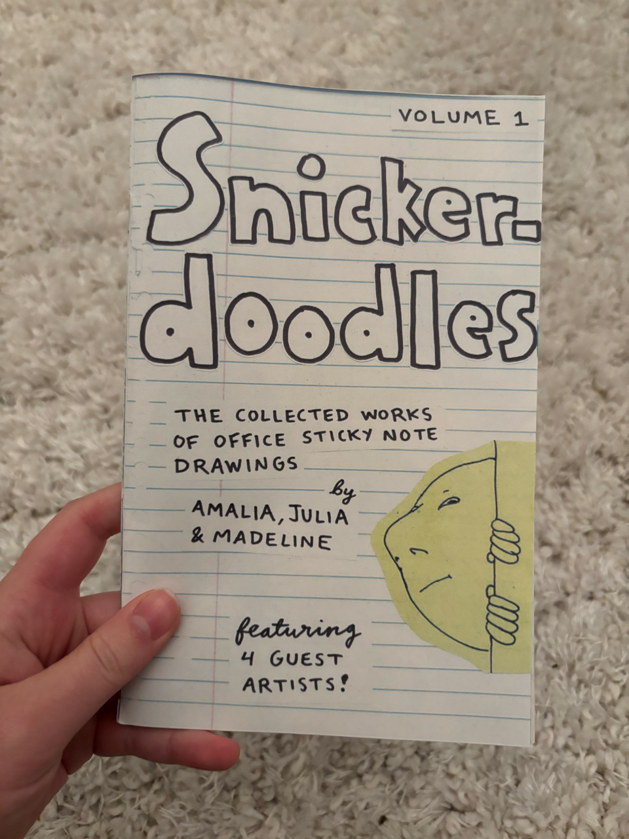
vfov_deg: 67.3
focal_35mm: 26
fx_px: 630
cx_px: 314
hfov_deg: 53.1
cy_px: 420
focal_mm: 5.96
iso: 400
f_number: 1.6
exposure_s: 1/40
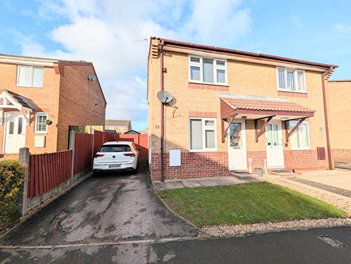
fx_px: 122
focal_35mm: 12
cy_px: 132
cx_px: 176
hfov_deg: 110.5
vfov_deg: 94.6
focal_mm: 2.02
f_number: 1.7
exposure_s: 1/3906
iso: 55
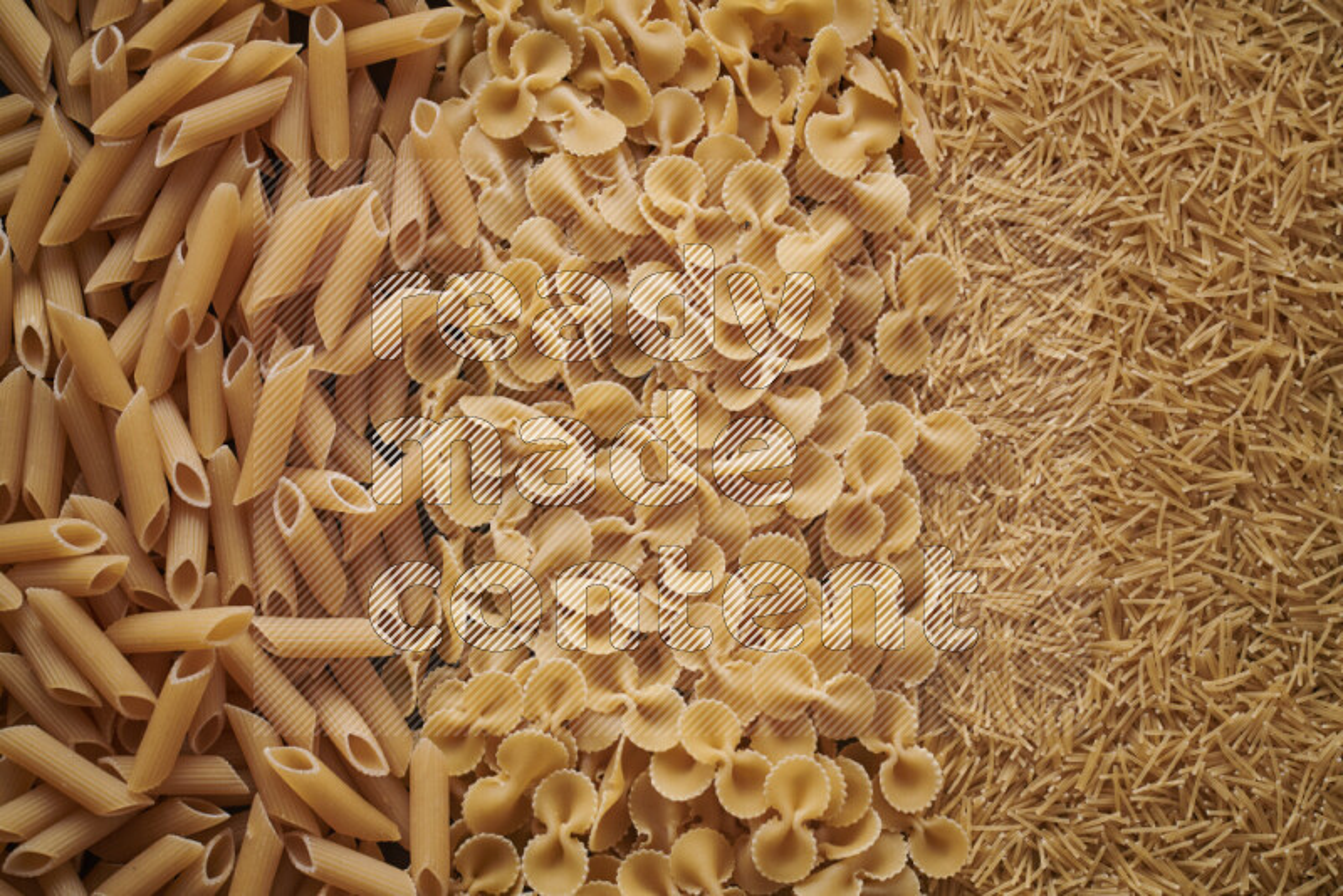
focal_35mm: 50
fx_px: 1866
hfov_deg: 39.6
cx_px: 672
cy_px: 448
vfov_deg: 27.0
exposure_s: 1/100
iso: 160
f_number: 8
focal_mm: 50
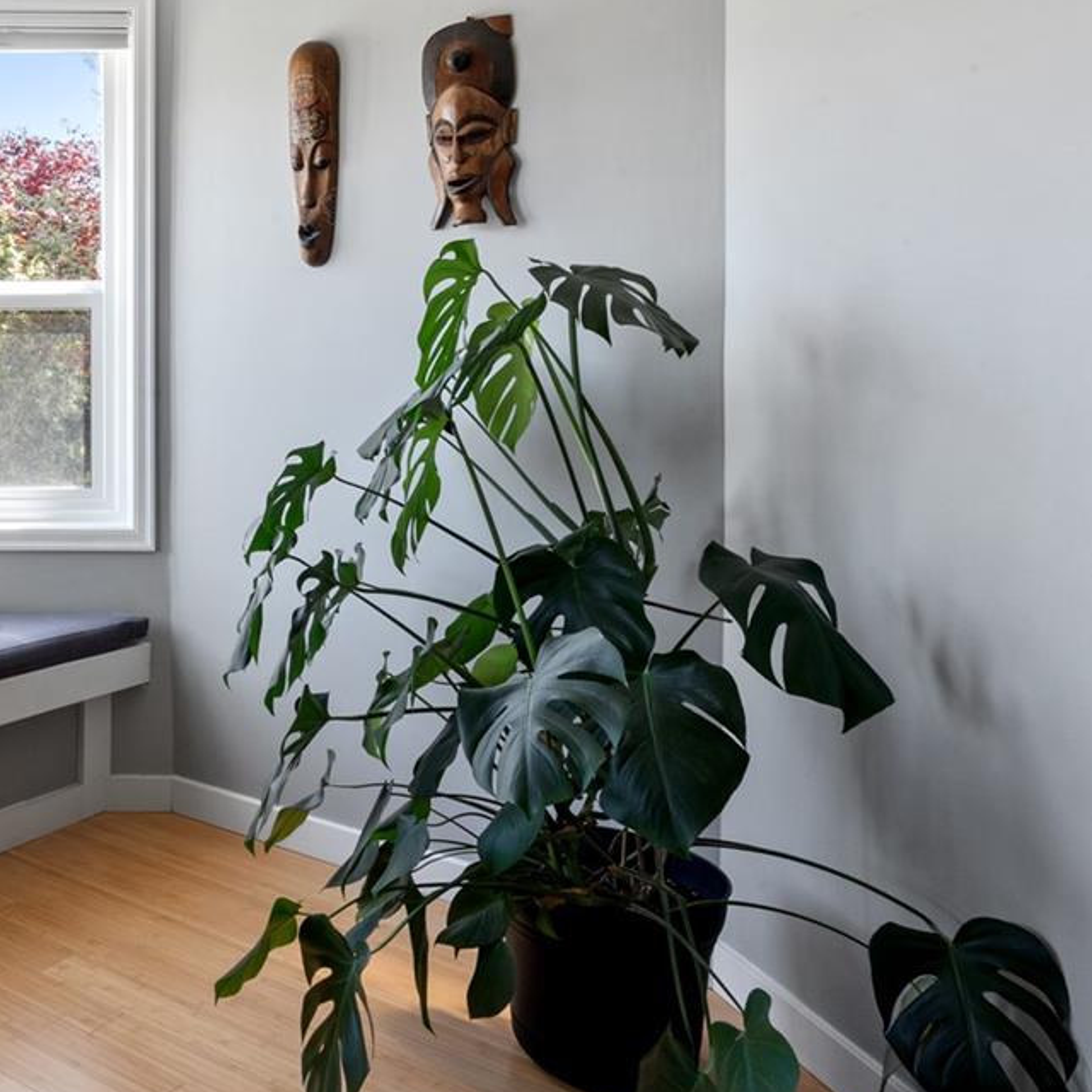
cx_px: -29
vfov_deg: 47.8
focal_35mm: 34
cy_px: 384
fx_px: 1213
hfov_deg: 41.4
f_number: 11
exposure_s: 1/8
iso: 400
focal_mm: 16
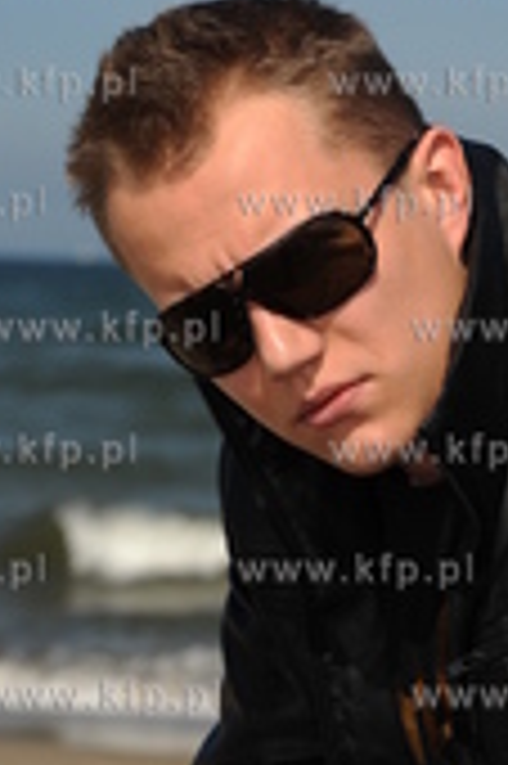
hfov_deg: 8.3
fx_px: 3499
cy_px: 688
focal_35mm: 165
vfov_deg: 12.4
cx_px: 387
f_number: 5.6
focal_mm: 70
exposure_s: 1/1000
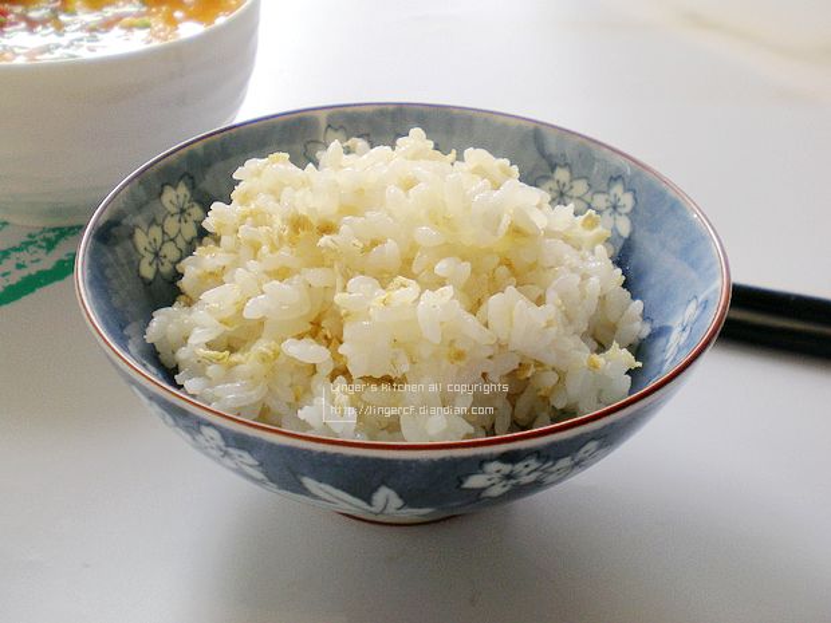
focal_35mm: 38
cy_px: 312
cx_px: 416
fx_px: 912
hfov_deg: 49.0
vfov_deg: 37.7
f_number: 3.1
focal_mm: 6.3
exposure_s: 1/62.6
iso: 54
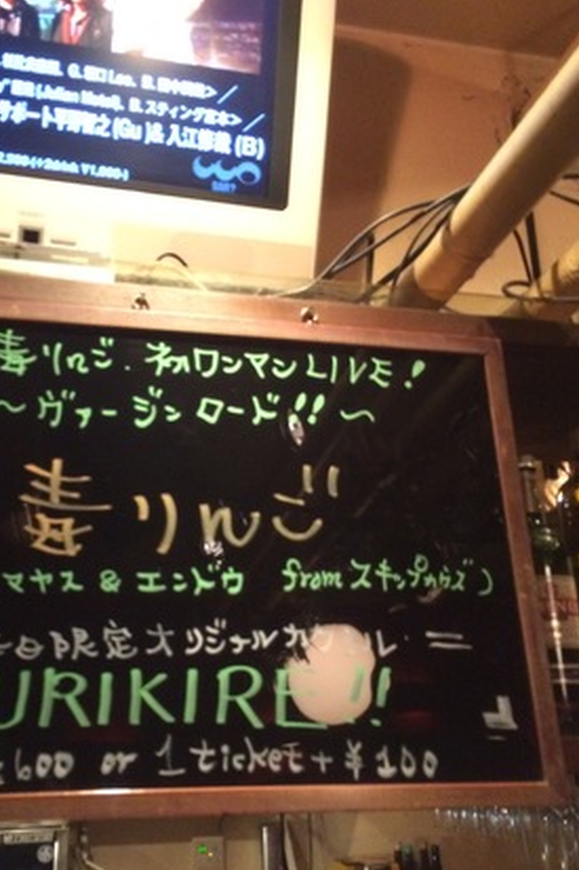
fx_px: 821
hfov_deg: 38.6
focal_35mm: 34
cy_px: 476
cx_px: 220
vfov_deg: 55.7
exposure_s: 1/15
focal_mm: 4.15
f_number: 2.2
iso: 500
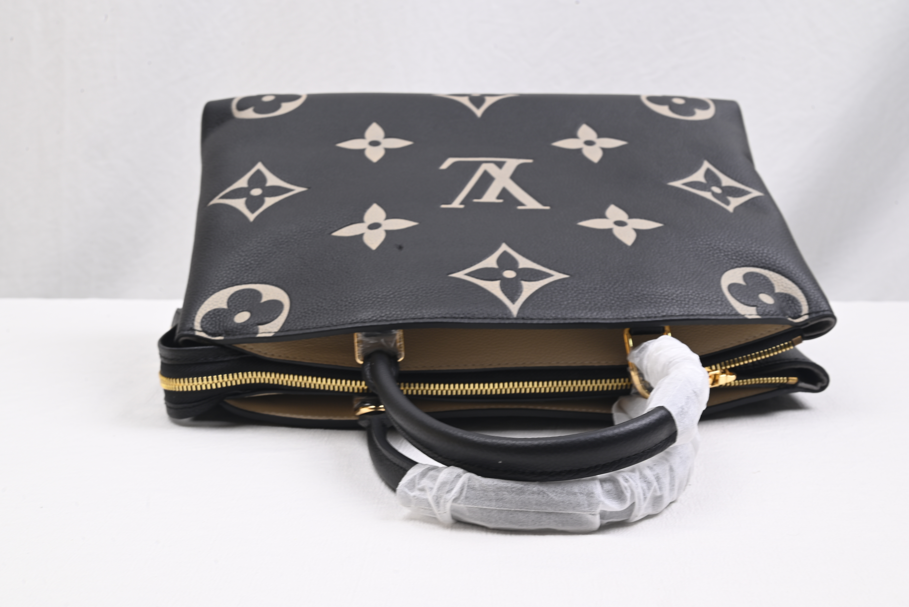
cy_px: 304
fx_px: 1010
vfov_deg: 33.4
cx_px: 454
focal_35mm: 40
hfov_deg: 48.4
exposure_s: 1/2
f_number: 16
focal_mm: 40
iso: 100
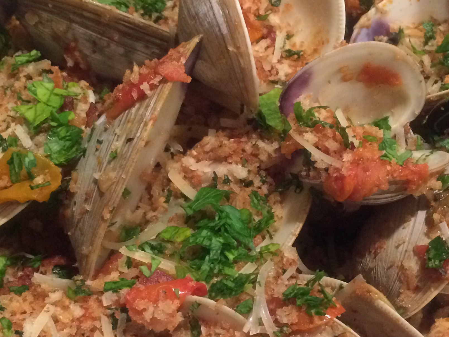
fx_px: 765
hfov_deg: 32.5
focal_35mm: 59
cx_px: 295
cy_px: 258
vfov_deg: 24.5
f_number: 2.2
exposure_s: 1/30
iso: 250
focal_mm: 4.15
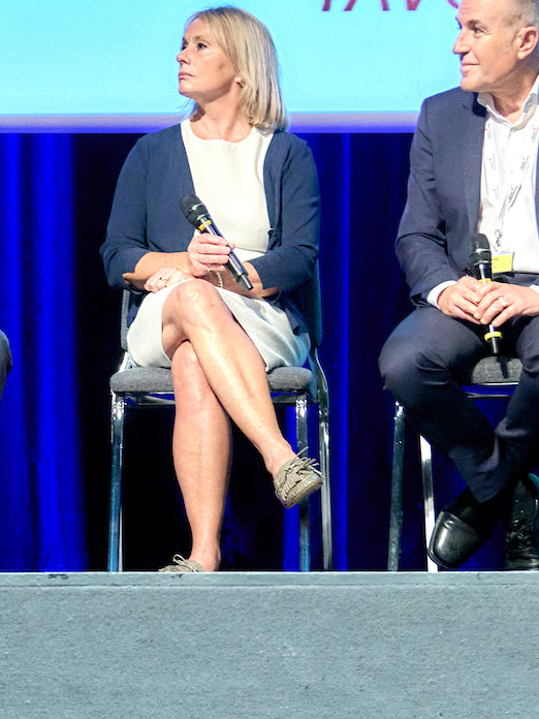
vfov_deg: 8.5
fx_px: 4817
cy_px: 432
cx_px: -222
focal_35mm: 232
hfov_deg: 6.3
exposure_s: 1/160
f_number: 4
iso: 3200
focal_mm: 70
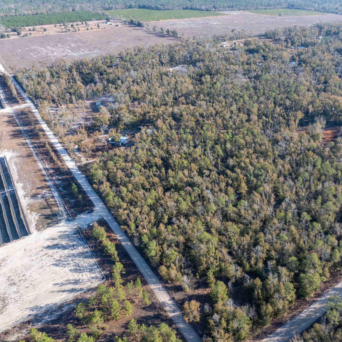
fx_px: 324
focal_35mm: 29
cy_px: 171
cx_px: 212
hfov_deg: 55.0
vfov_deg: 55.6
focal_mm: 12.29
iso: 100
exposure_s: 1/500
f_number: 2.8
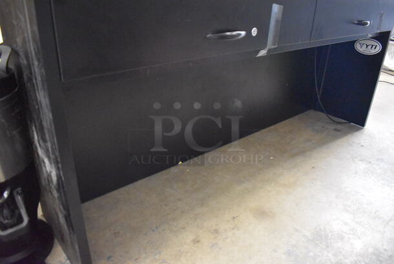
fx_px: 296
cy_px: 132
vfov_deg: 48.0
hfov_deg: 67.3
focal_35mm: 27
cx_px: 197
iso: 12800
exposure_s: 1/125
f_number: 3.5
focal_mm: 18
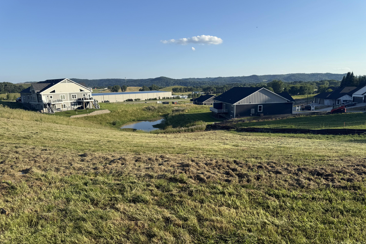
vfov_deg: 51.2
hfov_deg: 71.5
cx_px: 183
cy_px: 135
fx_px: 254
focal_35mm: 25
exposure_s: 1/3584
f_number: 1.78
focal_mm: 6.76
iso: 80
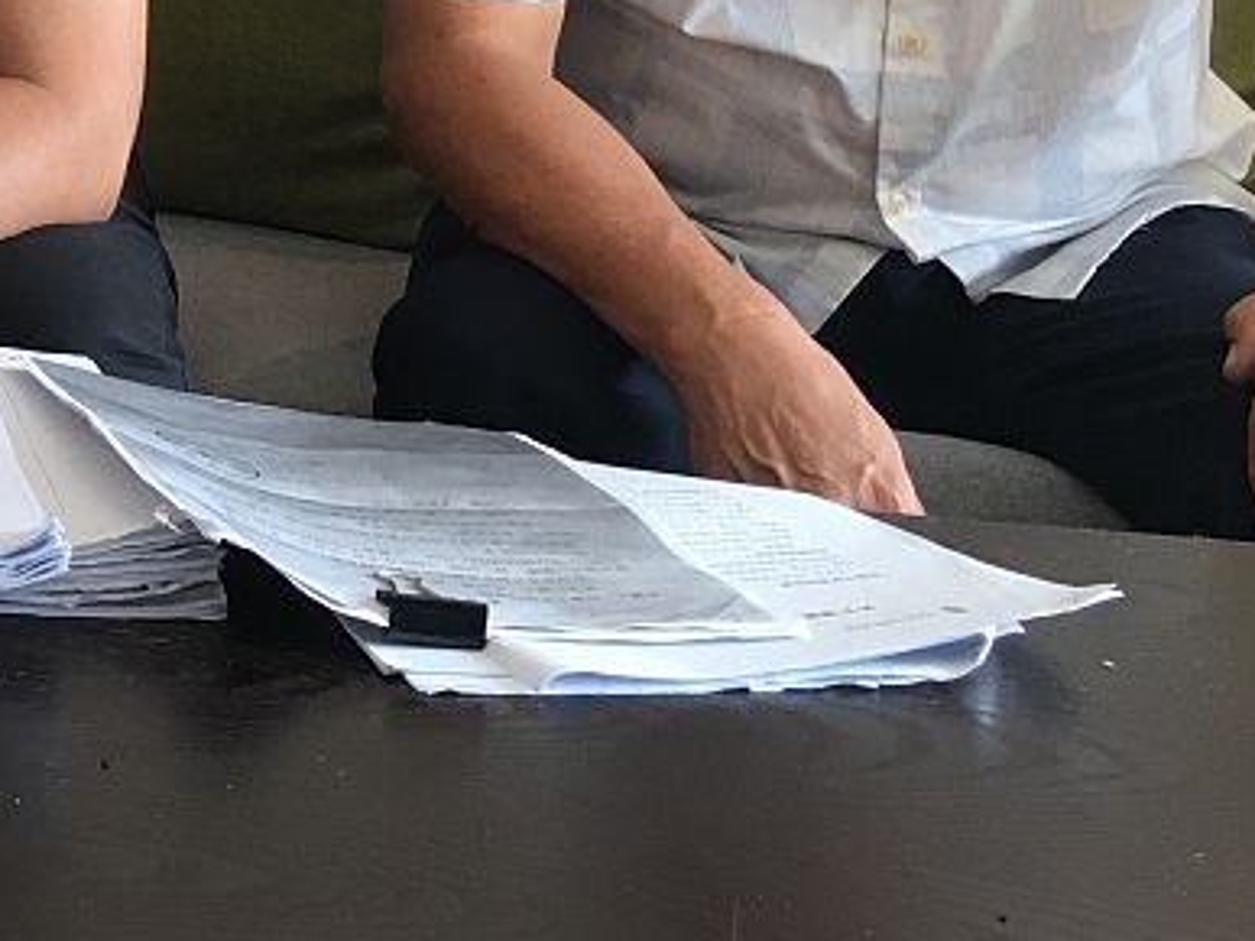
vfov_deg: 15.6
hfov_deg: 19.7
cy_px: -292
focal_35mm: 90
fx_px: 3262
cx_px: -473
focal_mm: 4.15
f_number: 2.2
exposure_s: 1/33
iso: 40
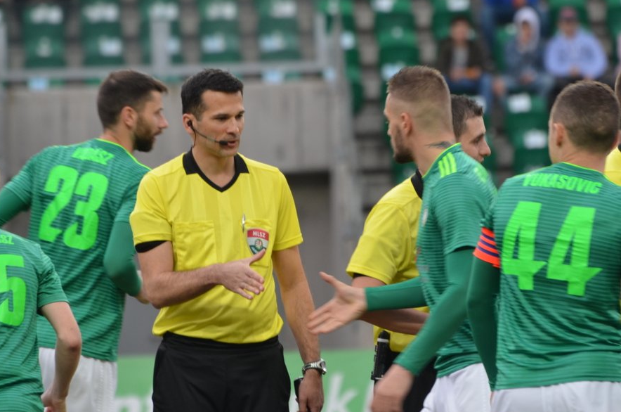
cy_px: 196
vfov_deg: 2.7
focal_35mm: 509
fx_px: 8764
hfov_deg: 4.1
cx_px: 357
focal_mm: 250
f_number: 5.6
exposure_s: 1/125
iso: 400
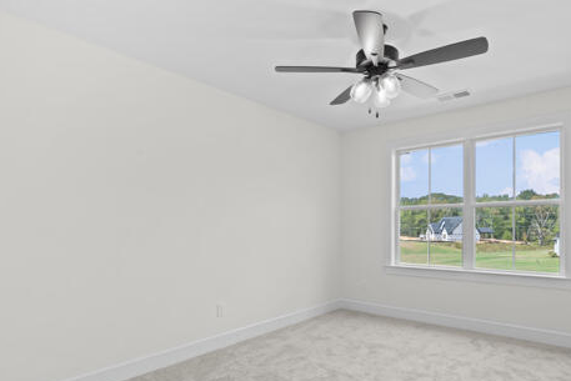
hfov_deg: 80.3
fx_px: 333
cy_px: 227
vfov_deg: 59.1
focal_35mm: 21
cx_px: 341
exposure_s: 1/25
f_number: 9
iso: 800
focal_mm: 16
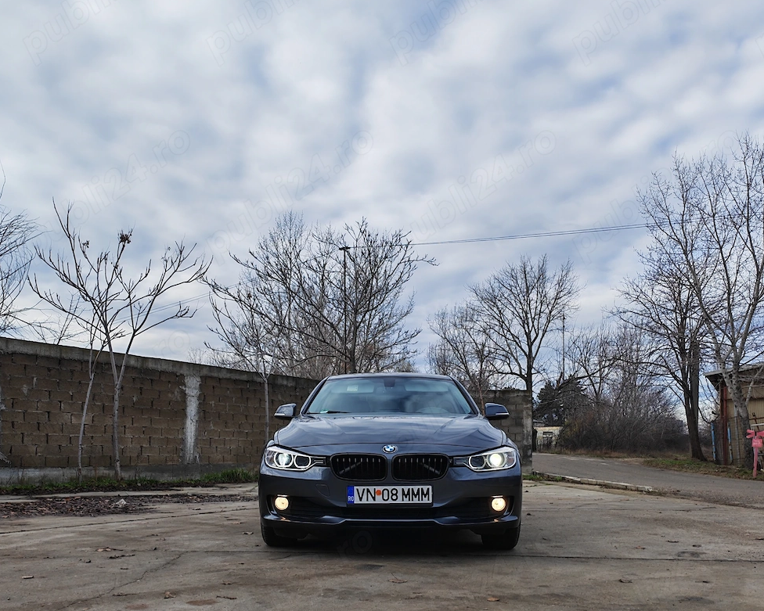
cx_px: 380
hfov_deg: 55.7
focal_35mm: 32
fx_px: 724
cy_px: 435
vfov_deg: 44.7
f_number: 1.9
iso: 50
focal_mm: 6.12
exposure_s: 1/460
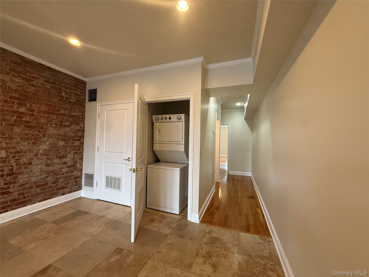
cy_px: 138
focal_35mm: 14
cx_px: 184
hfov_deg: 102.1
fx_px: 149
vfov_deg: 85.7
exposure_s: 1/120
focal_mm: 2.22
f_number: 2.2
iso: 250
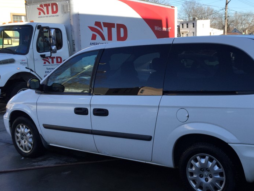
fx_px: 315
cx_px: 173
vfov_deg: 33.5
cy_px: 111
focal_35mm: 43
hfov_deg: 43.1
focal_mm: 4.15
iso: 32
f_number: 2.2
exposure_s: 1/706
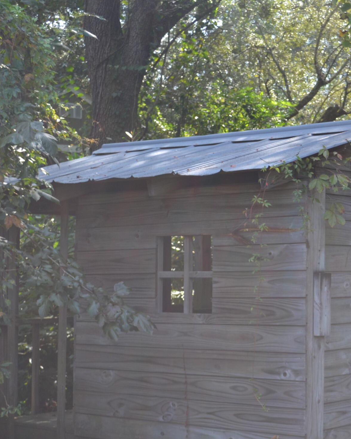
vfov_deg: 23.5
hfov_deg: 18.3
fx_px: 1052
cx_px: 373
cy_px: 264
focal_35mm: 81
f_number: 5.6
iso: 140
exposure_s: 1/125
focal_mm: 28
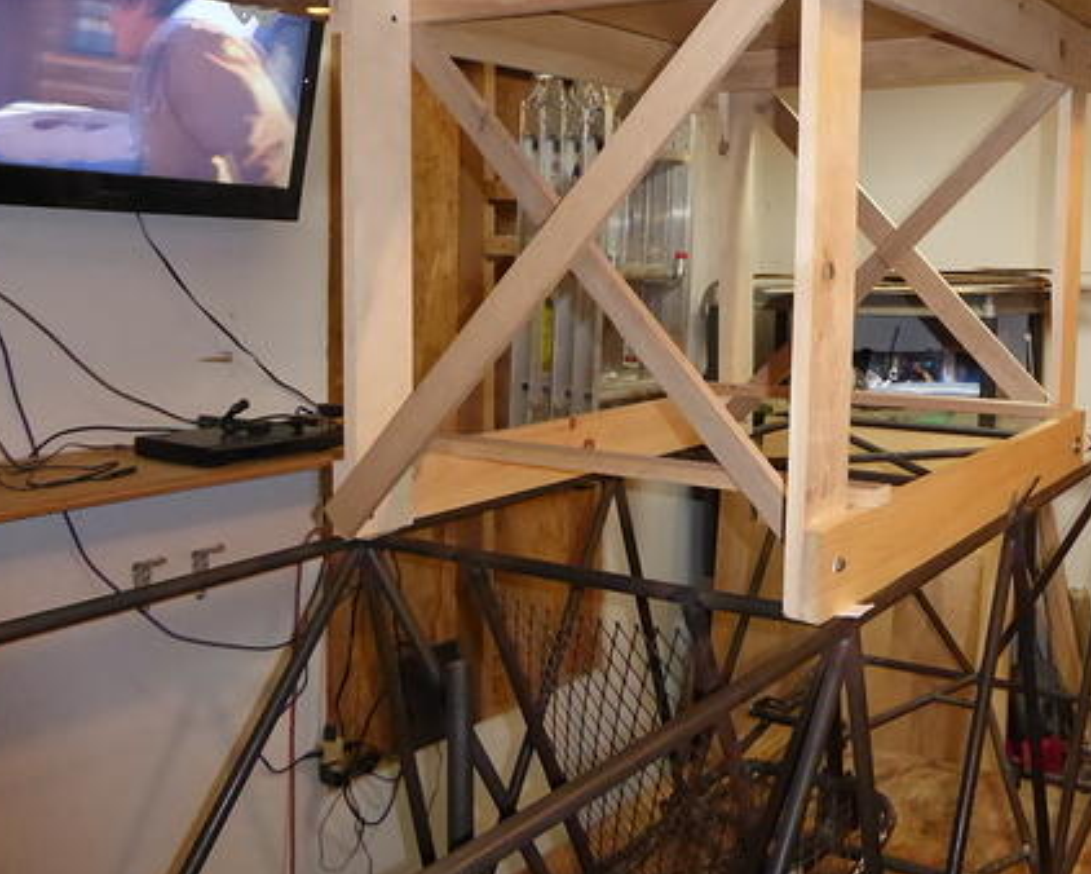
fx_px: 1195
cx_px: 791
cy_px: 279
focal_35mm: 37
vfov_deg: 39.6
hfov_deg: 47.6
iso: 800
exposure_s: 1/60
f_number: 3.3
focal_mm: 4.3
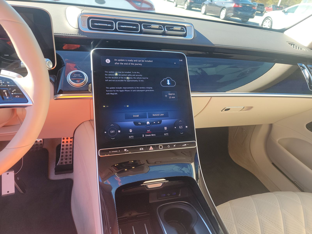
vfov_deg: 56.8
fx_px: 216
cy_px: 117
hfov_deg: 71.6
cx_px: 156
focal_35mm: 24
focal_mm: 6.7
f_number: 1.8
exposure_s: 1/119
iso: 72
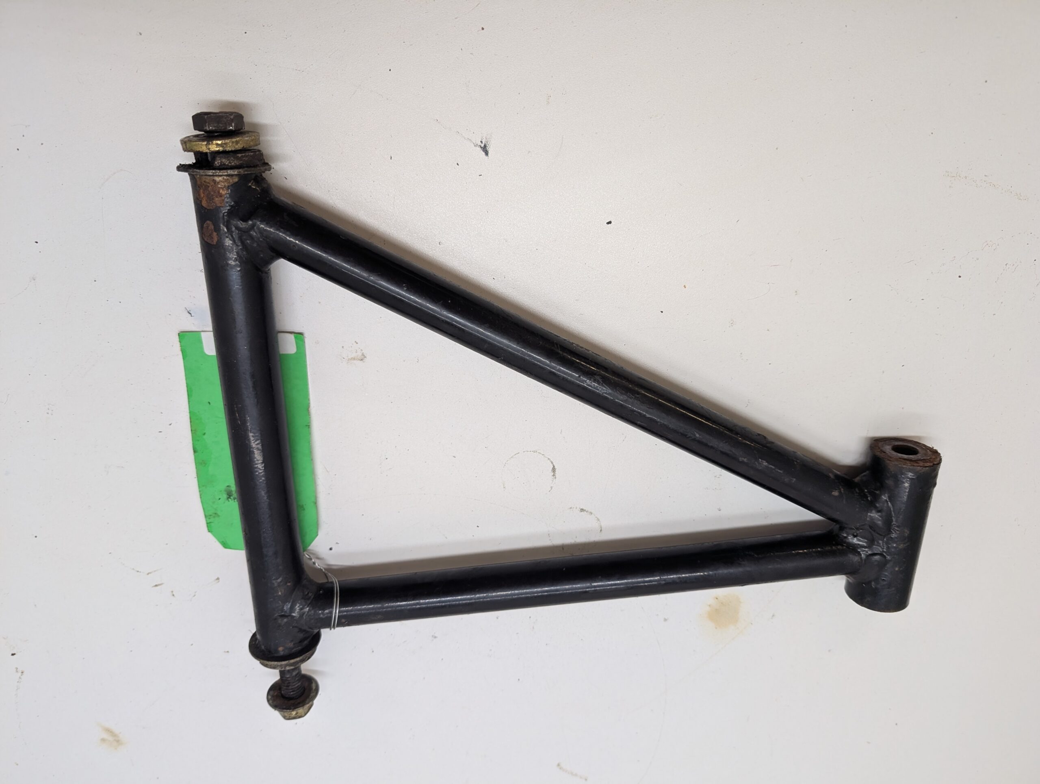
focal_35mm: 24
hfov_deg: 71.5
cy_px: 392
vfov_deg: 56.9
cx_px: 520
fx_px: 722
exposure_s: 1/50.6
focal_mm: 6.9
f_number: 1.68
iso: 83
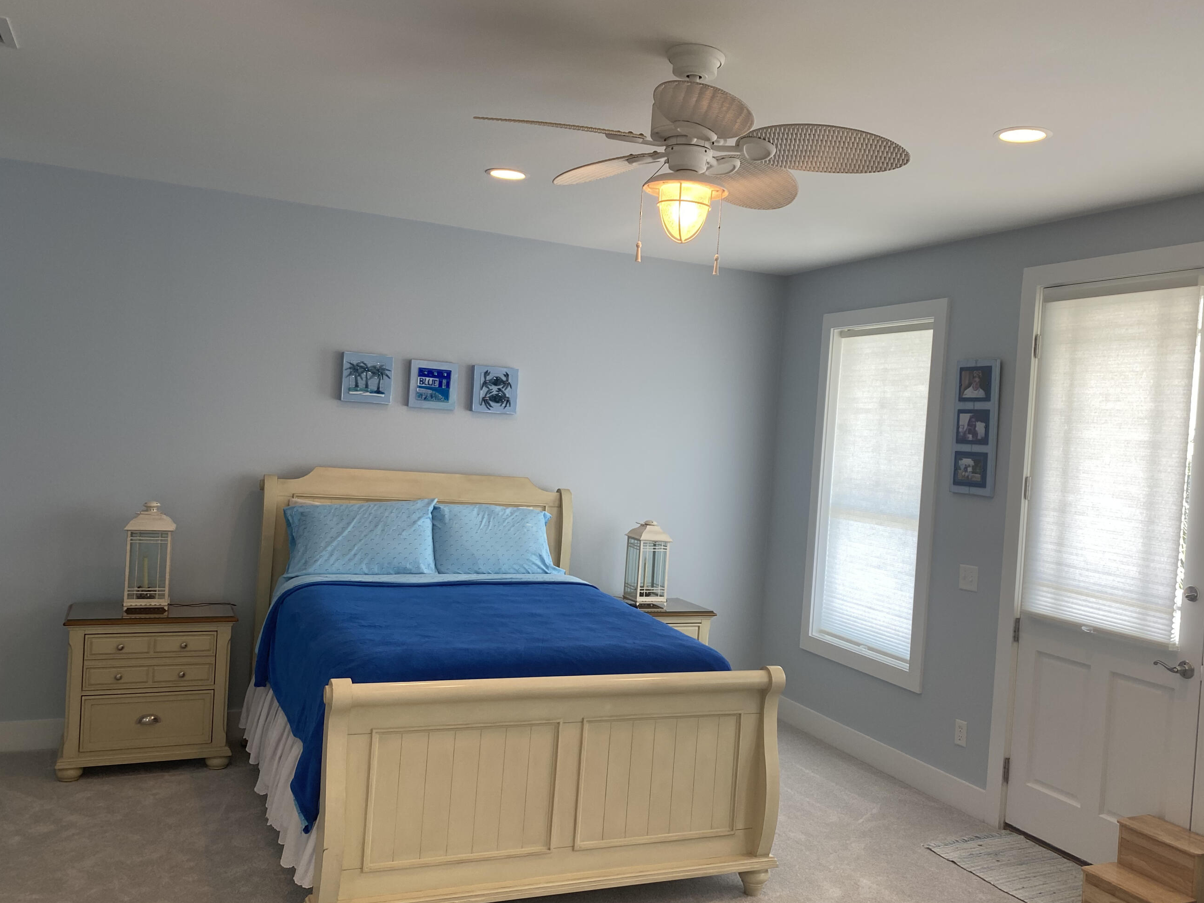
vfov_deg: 46.8
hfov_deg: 59.9
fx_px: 1043
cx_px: 655
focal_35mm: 30
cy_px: 464
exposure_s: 1/120
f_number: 1.8
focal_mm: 4.25
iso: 64
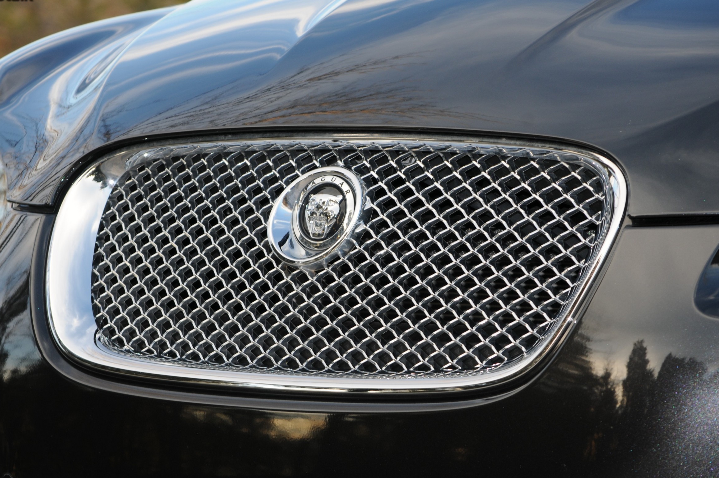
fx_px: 3212
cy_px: 244
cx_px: 350
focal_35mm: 161
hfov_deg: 12.8
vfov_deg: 8.5
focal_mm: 100
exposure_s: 1/60
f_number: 8
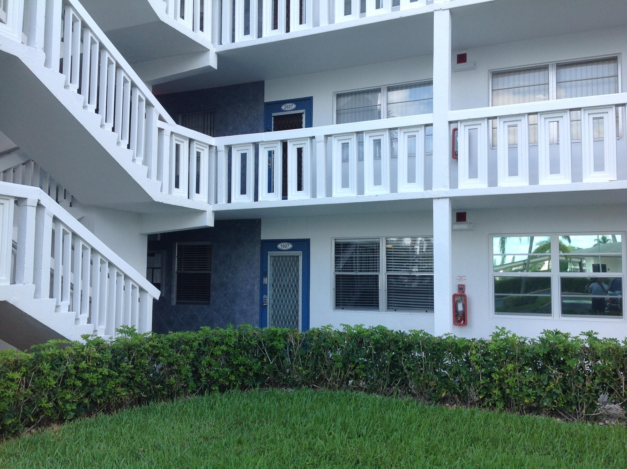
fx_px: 633
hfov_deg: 52.7
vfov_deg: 40.6
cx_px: 314
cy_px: 234
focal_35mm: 35
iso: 50
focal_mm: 4.28
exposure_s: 1/305
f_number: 2.4
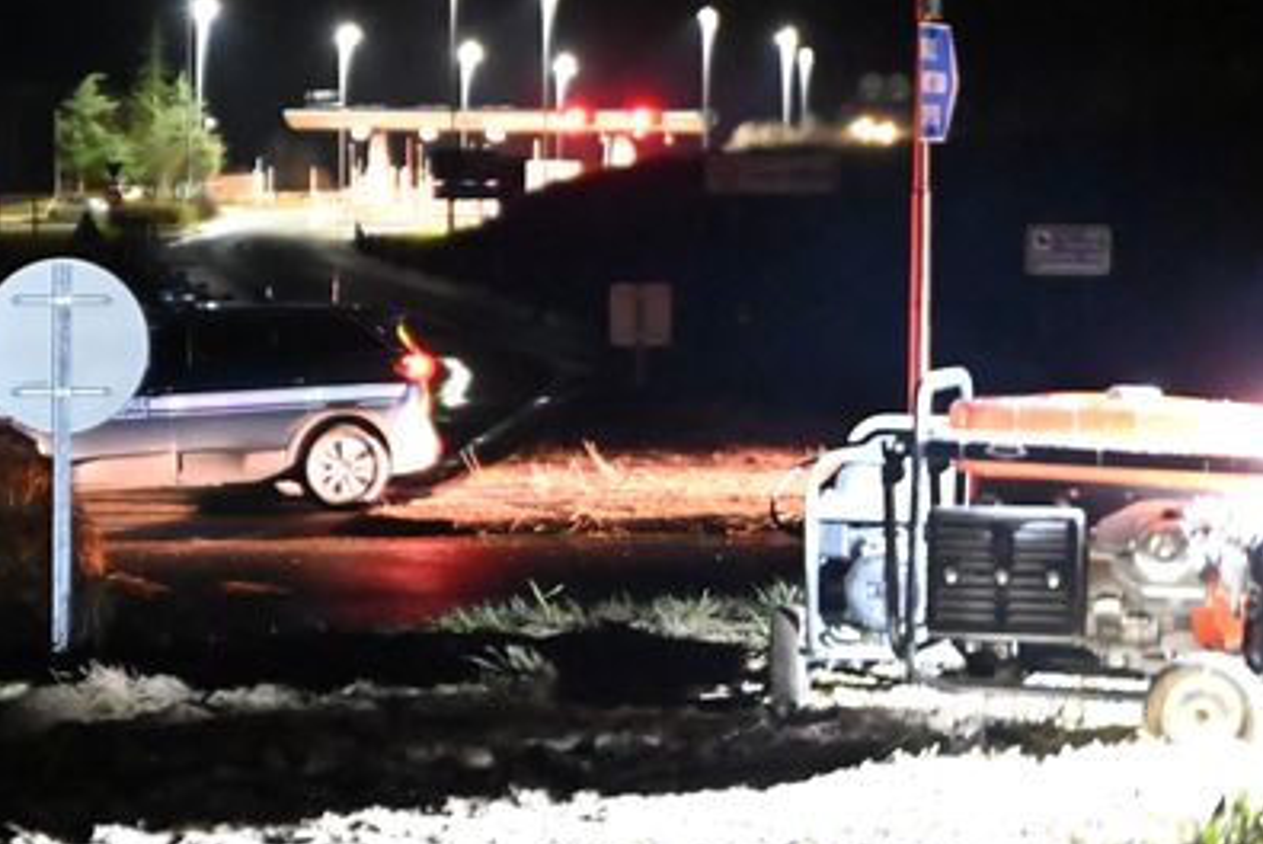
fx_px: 5196
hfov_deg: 13.8
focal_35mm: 148
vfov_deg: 9.3
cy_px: 313
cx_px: 349
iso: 25600
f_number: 2.8
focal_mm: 75
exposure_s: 1/25
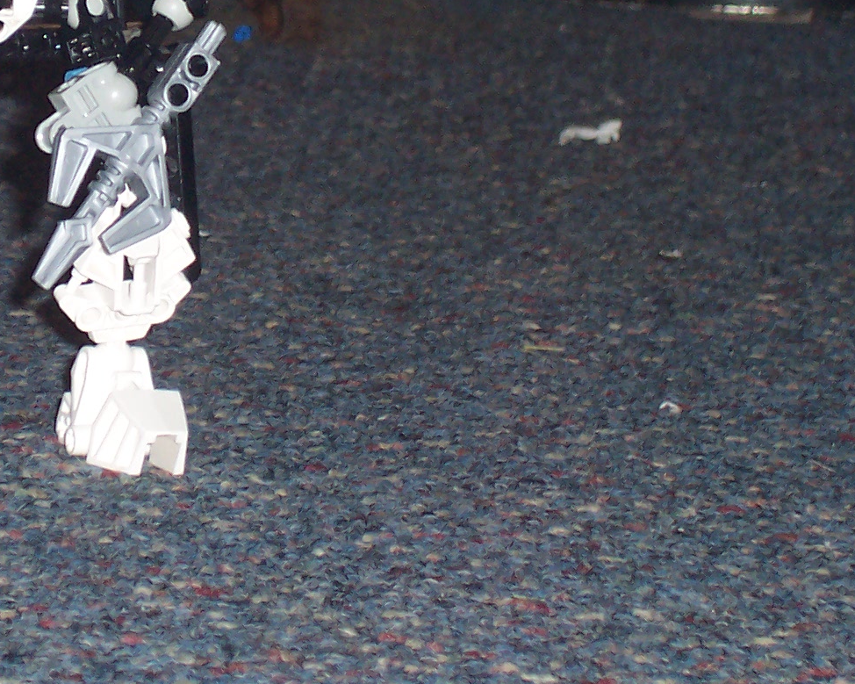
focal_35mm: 226
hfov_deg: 8.5
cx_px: 38
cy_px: 55
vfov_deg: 6.8
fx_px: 5718
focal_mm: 16.8
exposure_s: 1/90
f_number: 4.8
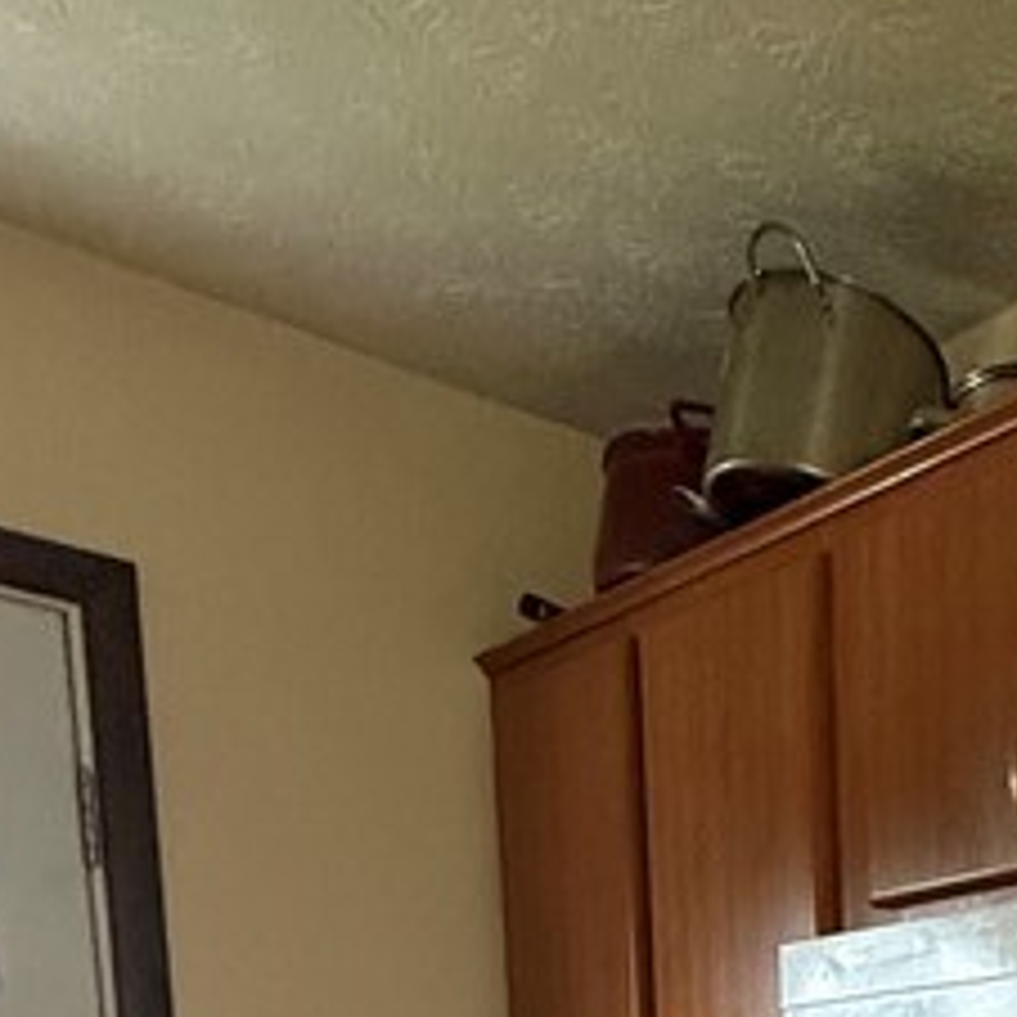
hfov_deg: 26.3
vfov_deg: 22.8
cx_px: 1300
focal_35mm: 56
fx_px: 1861
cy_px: 1652
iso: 500
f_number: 2.2
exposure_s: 1/60
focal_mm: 2.22
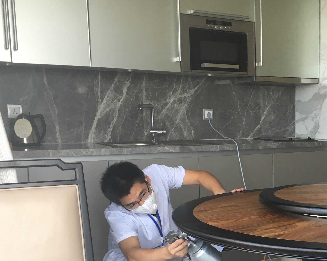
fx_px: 552
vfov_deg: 26.2
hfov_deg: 31.1
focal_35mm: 57
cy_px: 206
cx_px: 311
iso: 25
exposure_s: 1/33
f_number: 2.2
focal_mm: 4.15
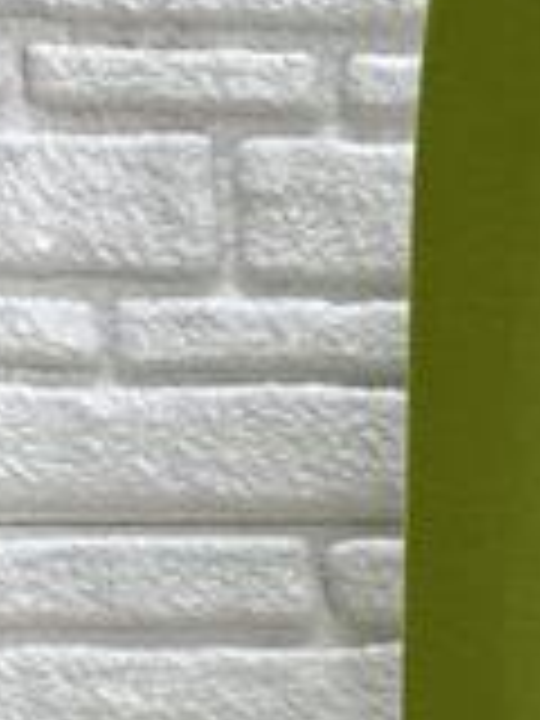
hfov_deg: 11.7
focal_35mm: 120
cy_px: 657
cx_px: 846
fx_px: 2496
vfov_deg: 16.2
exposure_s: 1/100
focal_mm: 6.86
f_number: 1.78
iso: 80
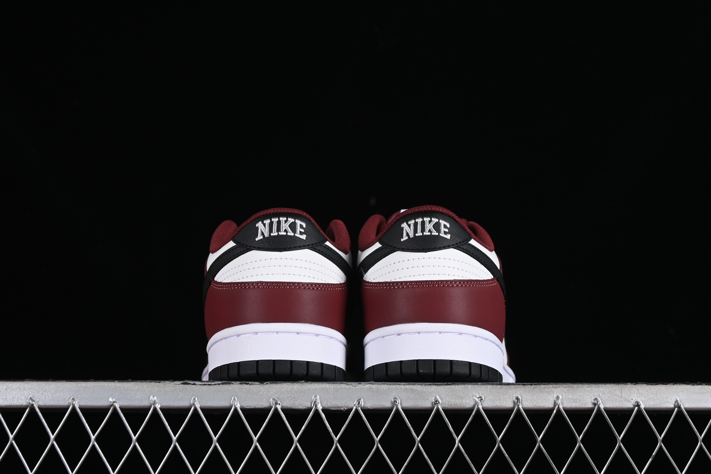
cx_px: 356
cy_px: 237
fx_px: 1481
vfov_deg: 18.2
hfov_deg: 27.0
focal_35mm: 75
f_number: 7.1
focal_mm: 50
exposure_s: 1/60
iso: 160
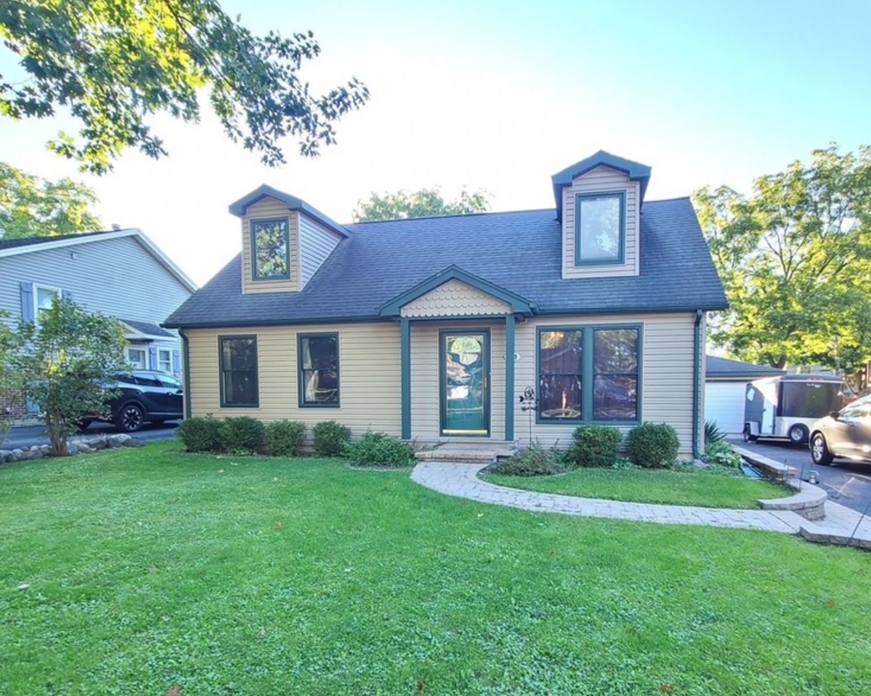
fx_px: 361
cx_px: 468
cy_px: 357
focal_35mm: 14
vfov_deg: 88.0
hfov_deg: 100.5
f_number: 2.2
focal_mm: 2.2
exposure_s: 1/60
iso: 80
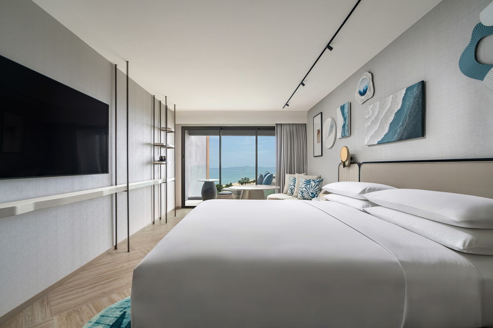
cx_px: 246
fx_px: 219
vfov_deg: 73.7
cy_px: 164
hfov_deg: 96.8
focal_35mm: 16
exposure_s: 1/30
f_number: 11
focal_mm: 16
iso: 125
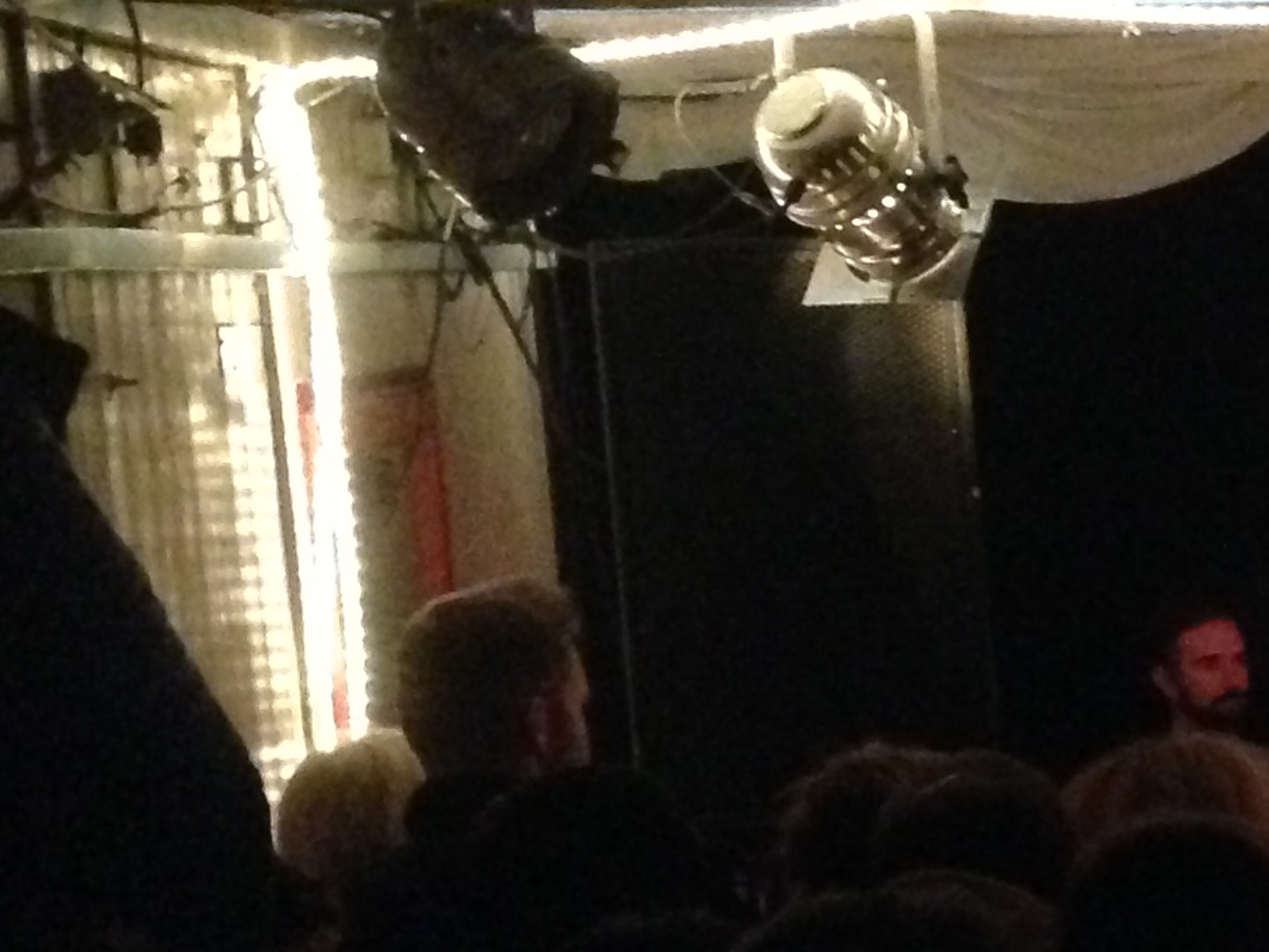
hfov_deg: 15.0
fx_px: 4363
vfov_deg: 12.4
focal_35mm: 119
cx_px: 2039
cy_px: 840
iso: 800
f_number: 2.4
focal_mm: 4.12
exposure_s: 1/15
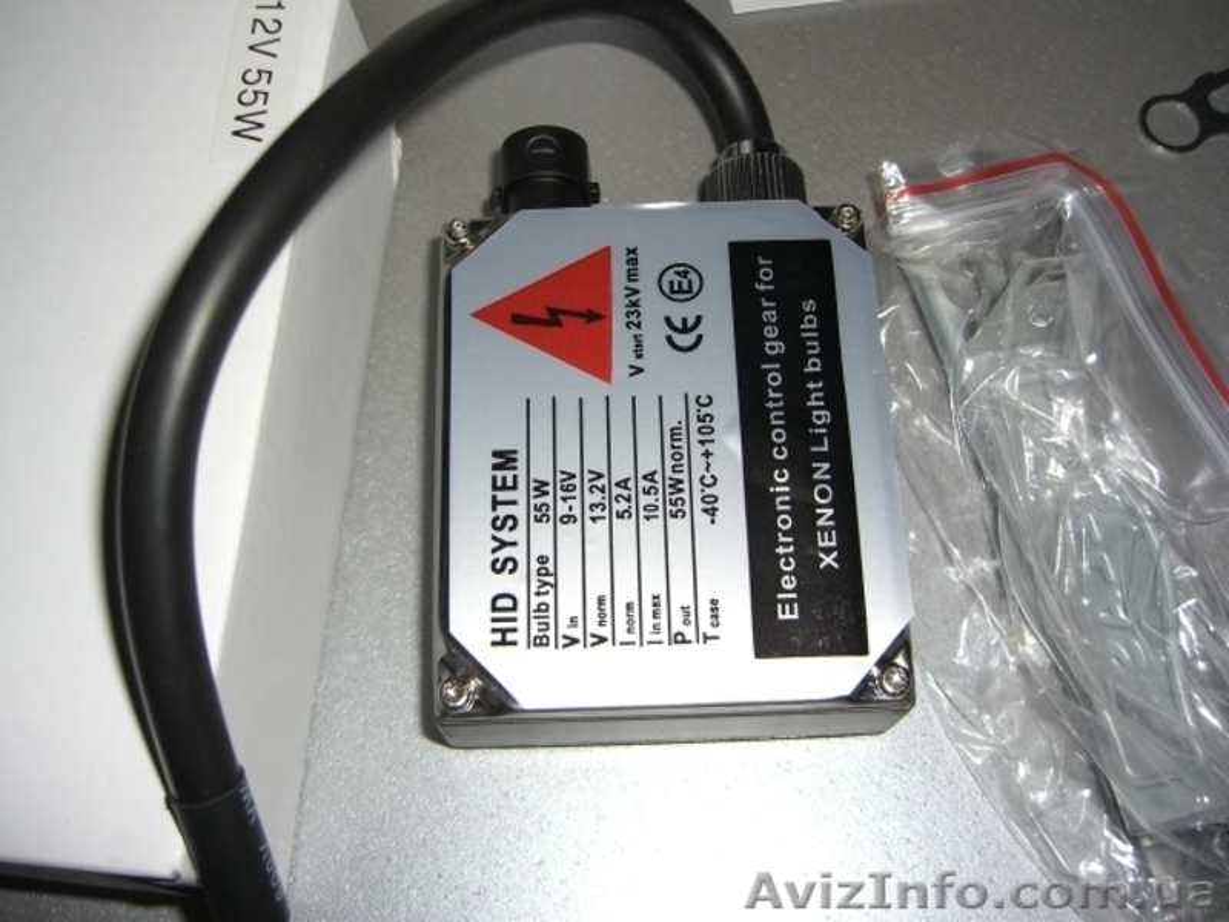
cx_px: 614
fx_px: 1349
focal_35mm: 38
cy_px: 461
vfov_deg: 37.7
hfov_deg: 49.0
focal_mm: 7.9
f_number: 2.8
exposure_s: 1/60
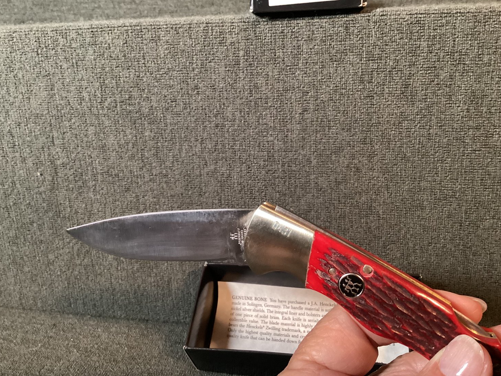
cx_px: 249
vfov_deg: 44.1
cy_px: 184
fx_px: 463
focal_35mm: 32
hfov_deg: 56.8
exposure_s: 1/40
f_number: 2.4
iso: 250
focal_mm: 3.3
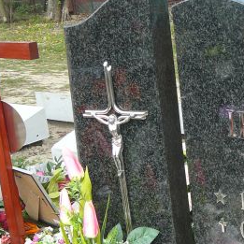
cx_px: 261
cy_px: 163
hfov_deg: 21.7
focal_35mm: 76
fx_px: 606
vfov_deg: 22.7
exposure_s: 1/320
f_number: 2.8
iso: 80
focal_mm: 5.2
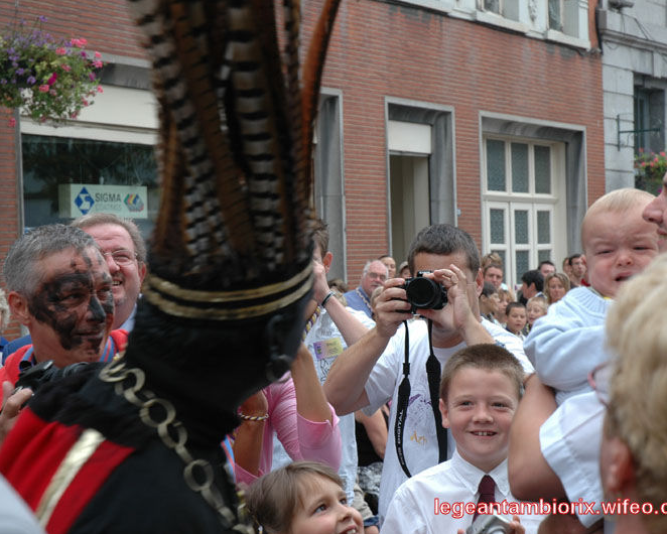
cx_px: 362
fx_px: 1678
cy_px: 267
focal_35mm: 85
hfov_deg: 22.5
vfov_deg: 18.1
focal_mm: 50
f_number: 6.3
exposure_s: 1/60
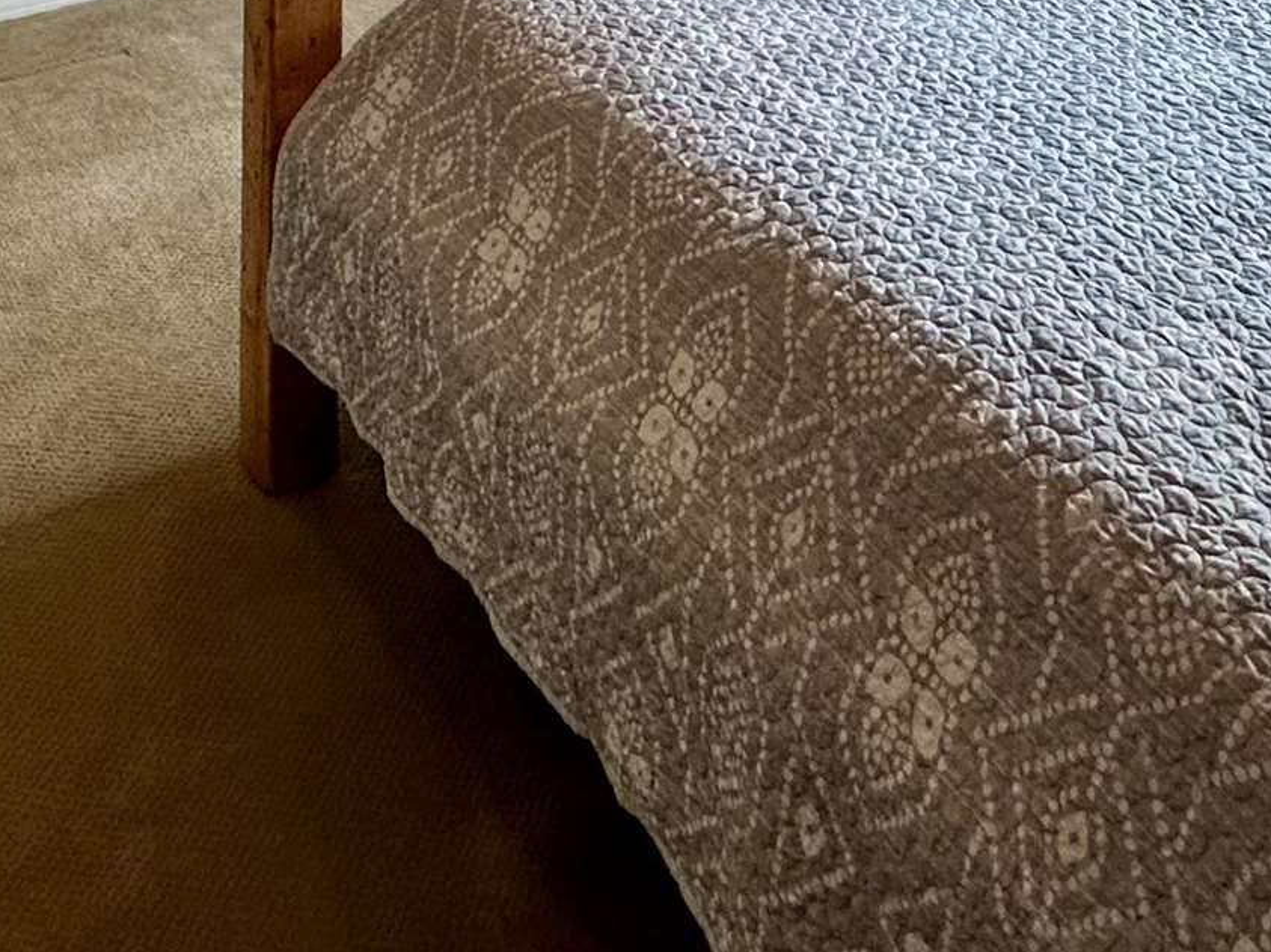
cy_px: -709
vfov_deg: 20.8
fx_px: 1872
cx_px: 660
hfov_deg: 37.5
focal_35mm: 51
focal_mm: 2.22
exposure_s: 1/120
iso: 125
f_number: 2.2
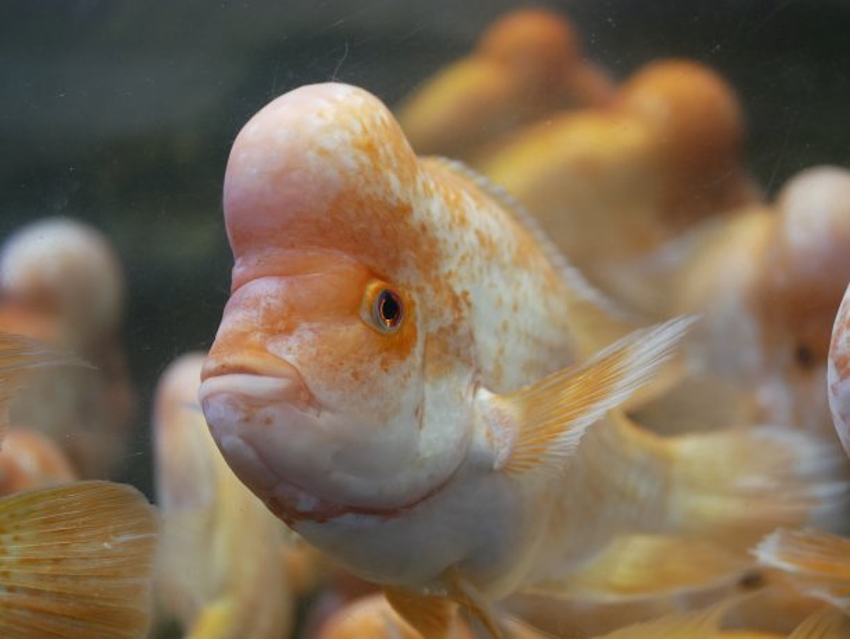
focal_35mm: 50
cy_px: 320
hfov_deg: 38.2
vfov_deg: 29.1
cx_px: 425
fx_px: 1229
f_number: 1.7
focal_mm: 25
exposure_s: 1/125
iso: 640
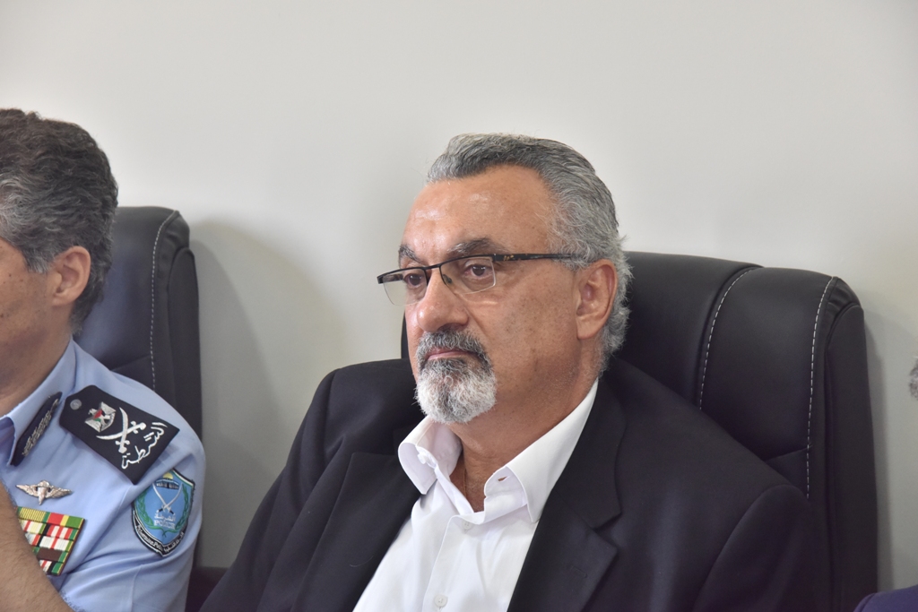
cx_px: 459
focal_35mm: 105
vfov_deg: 13.0
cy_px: 306
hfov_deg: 19.5
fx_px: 2678
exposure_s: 1/200
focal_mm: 105
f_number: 7.1
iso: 3200
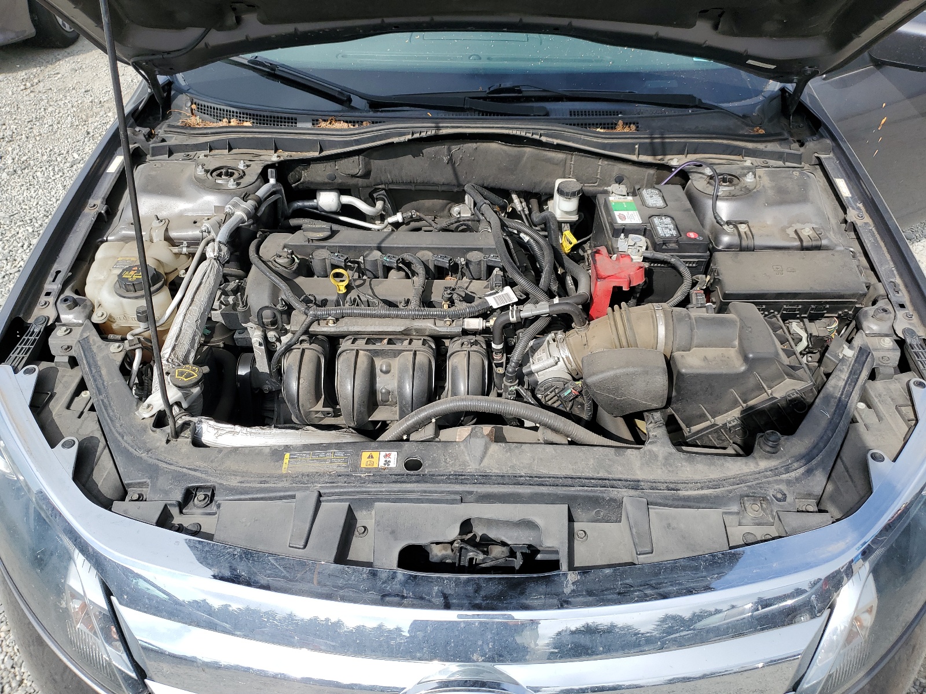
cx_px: 463
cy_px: 347
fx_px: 696
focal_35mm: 26
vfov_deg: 53.1
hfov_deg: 67.3
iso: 50
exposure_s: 1/3333
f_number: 1.5
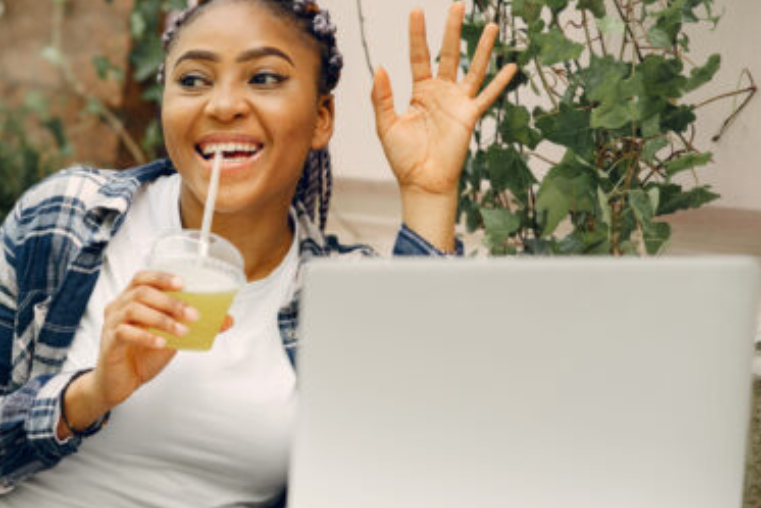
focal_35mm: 123
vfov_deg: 11.2
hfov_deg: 16.6
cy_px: 251
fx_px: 2601
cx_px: 226
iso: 640
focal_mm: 85
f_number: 2.5
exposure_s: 1/800
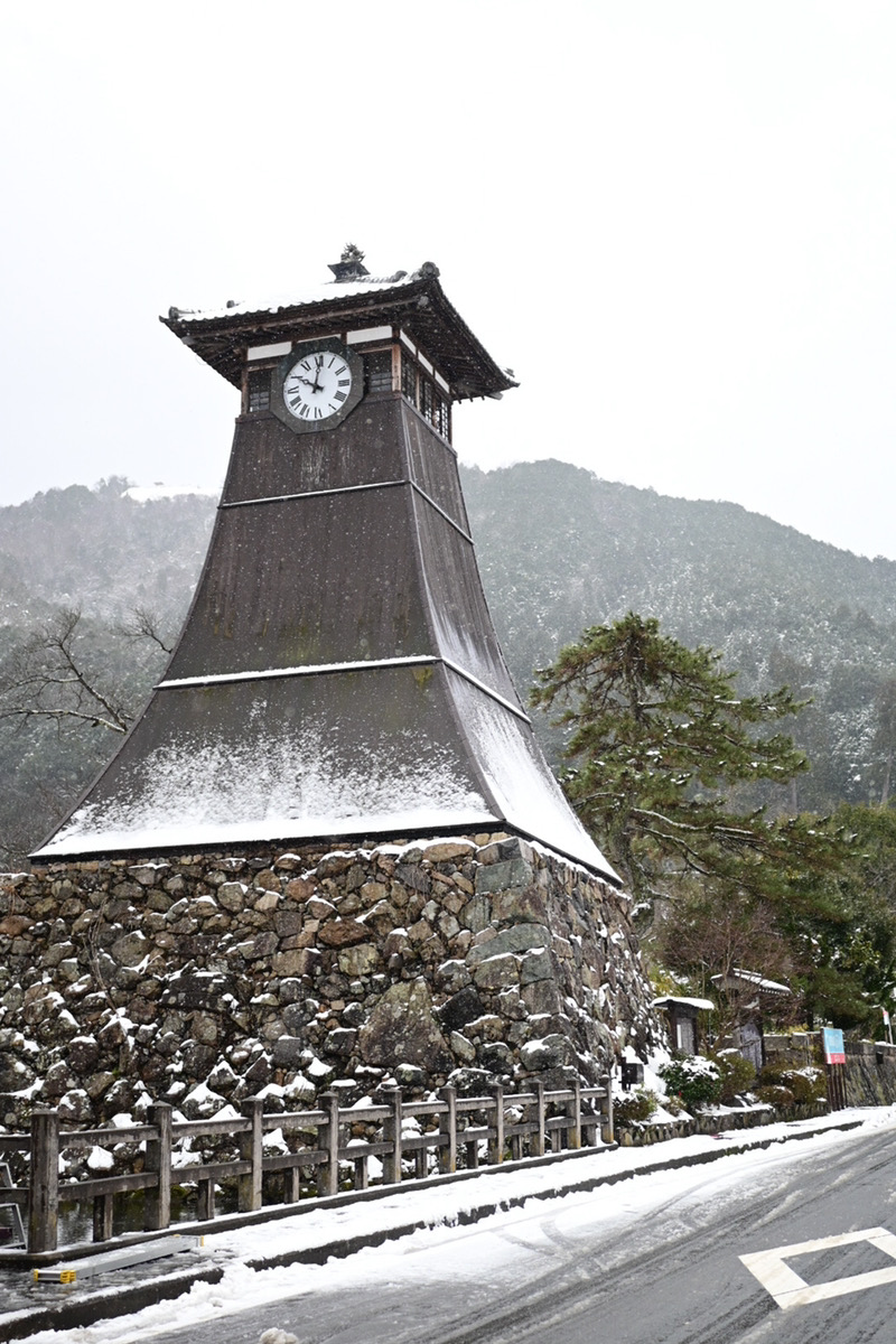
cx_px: 448
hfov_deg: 31.9
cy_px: 672
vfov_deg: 46.4
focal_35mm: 42
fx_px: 1568
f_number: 2.8
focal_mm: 28
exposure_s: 1/4000
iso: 800
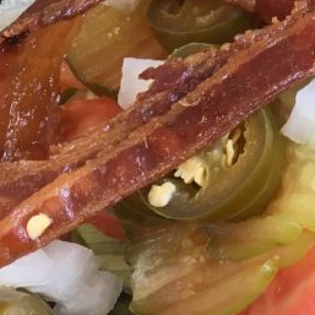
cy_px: 44
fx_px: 1050
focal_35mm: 102
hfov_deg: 15.2
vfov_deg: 16.9
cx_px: 533
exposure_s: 1/30
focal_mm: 4.15
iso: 25
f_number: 2.2
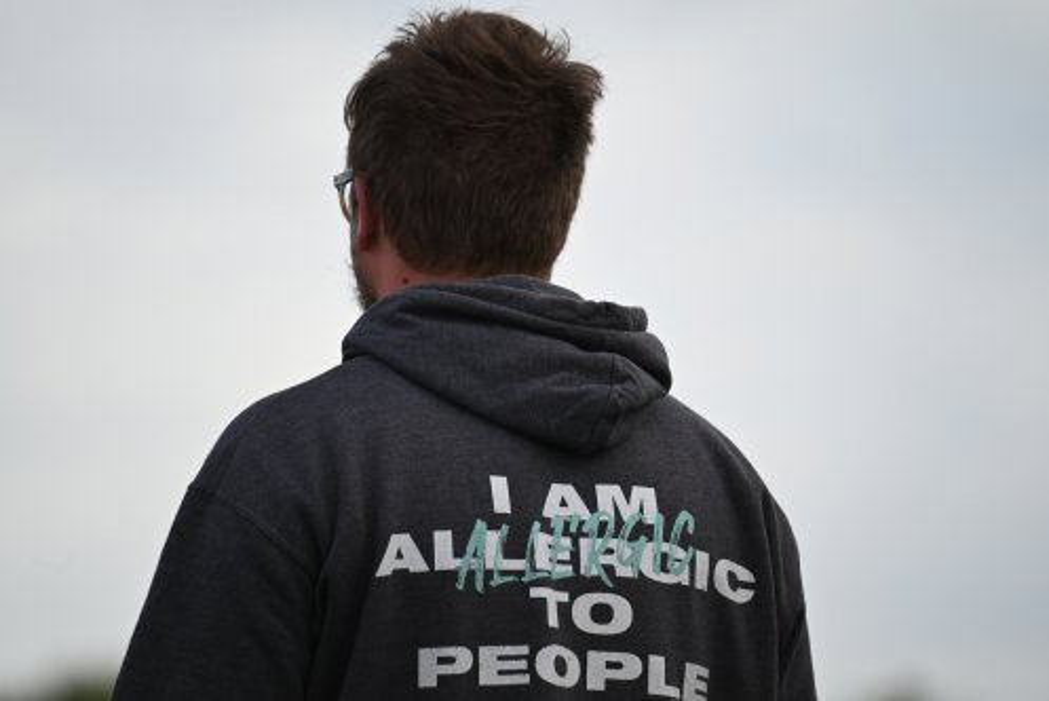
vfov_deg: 3.4
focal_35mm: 400
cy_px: 350
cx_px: 524
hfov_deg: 5.2
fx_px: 11662
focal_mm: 400
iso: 320
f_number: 6.3
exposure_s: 1/800
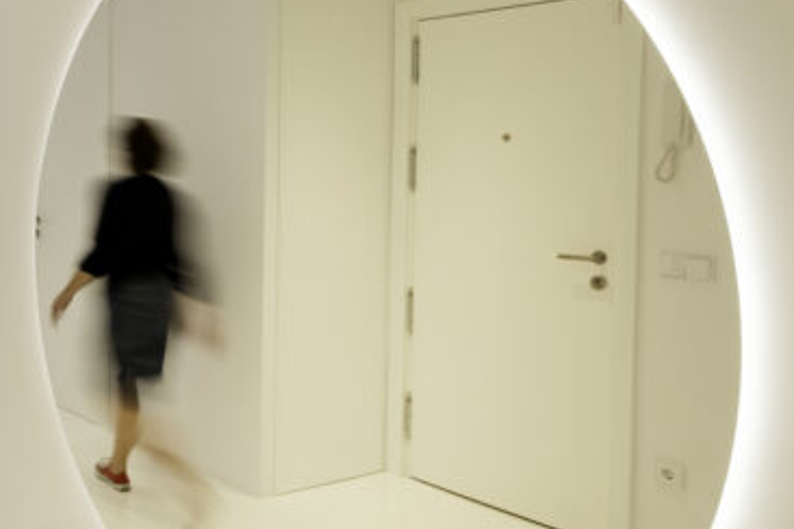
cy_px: 192
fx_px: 926
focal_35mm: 42
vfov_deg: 31.7
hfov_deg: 40.5
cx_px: -2
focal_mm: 9.7
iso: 160
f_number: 10
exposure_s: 1/6
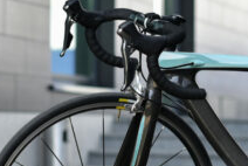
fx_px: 1055
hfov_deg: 13.1
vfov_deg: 9.0
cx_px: -47
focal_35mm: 153
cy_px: 129
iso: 125
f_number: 2.5
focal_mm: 50
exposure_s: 1/125
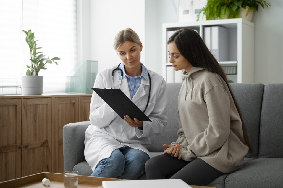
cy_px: 94
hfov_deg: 30.5
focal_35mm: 66
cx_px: 142
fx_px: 518
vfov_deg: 20.6
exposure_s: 1/200
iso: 500
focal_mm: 66
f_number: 3.2
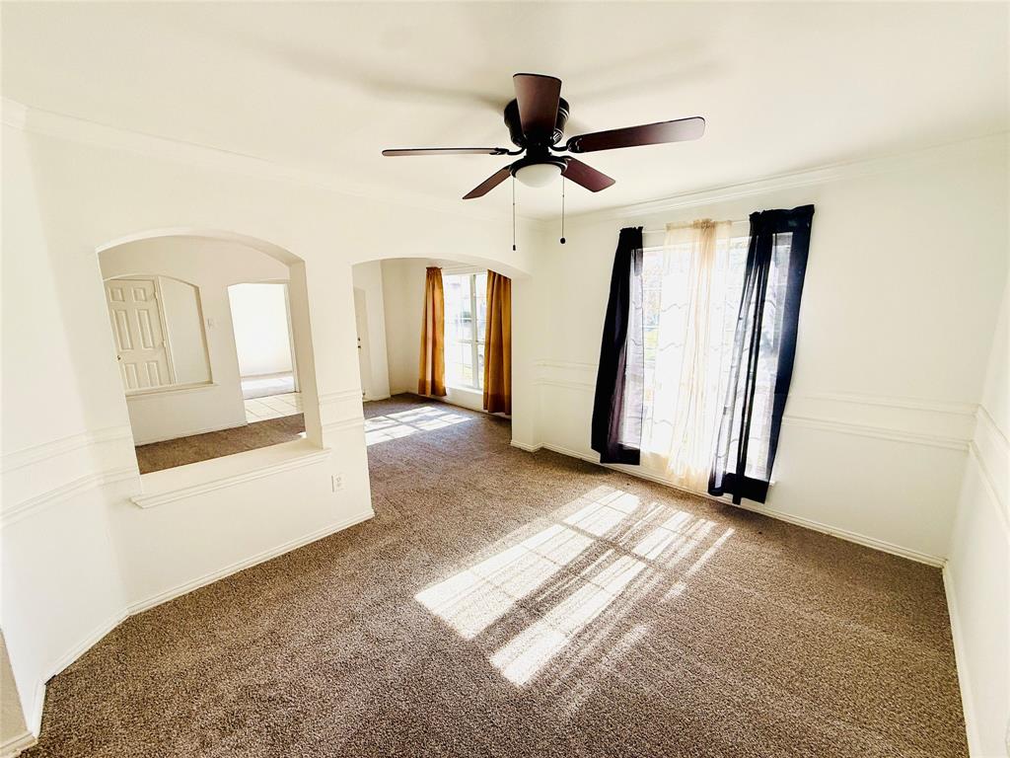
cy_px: 379
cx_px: 505
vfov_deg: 85.7
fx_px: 408
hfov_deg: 102.1
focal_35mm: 14
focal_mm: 2.22
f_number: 2.2
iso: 64
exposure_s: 1/458
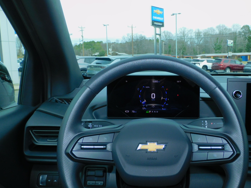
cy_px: 87
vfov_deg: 48.2
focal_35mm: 29
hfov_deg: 61.2
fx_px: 210
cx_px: 149
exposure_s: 1/400
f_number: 3.3
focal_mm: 4.3
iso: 125
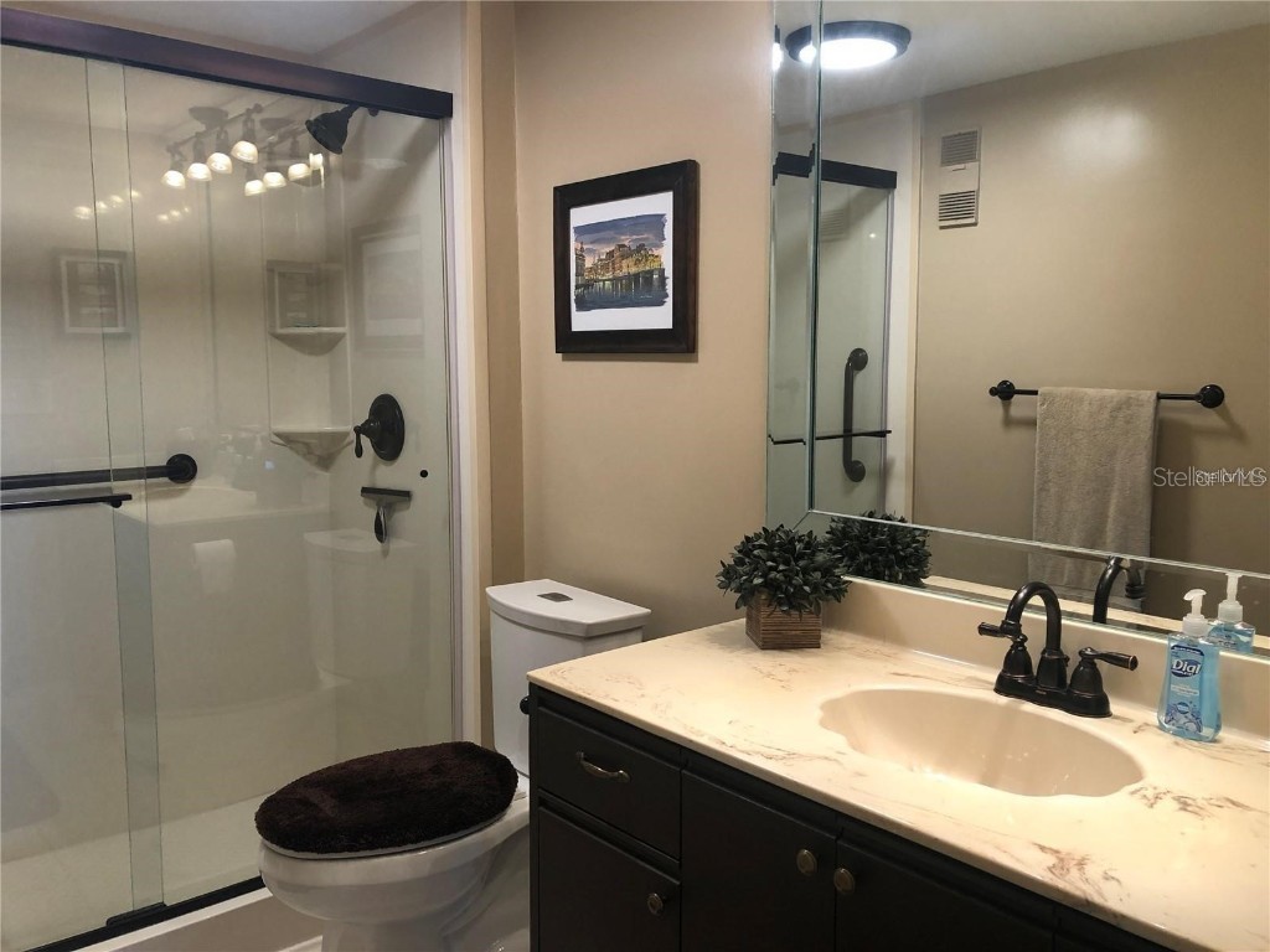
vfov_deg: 49.7
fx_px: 1027
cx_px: 635
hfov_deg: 63.4
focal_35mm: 28
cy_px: 476
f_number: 1.8
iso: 32
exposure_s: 1/30
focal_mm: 3.99
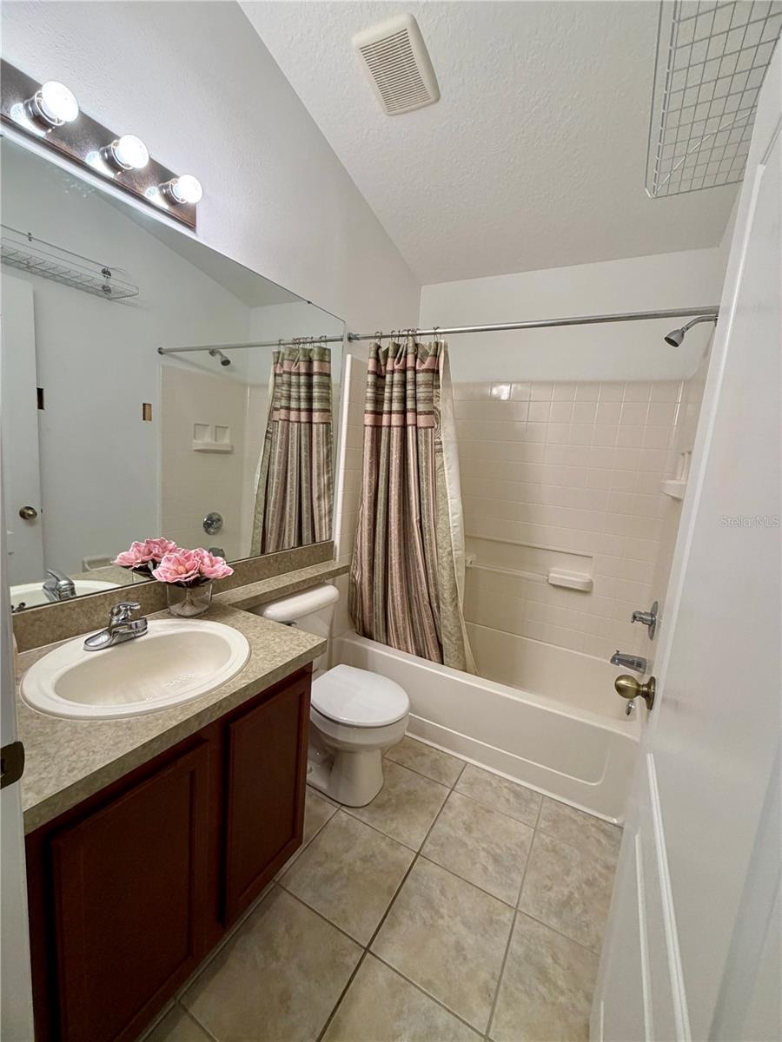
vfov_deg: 102.1
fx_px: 422
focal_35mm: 14
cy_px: 521
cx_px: 391
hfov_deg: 85.7
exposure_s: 1/60
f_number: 2.2
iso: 200
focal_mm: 2.22
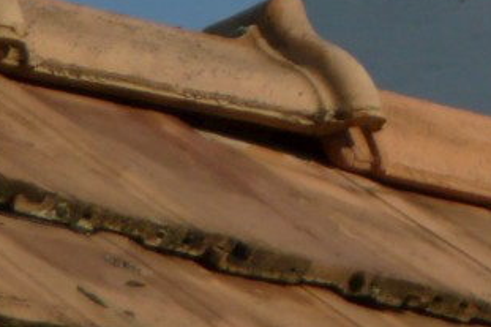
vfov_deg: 1.1
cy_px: -314
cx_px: 685
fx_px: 16344
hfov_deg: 1.7
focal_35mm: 1199
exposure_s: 1/1000
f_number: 4.9
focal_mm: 46
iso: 100
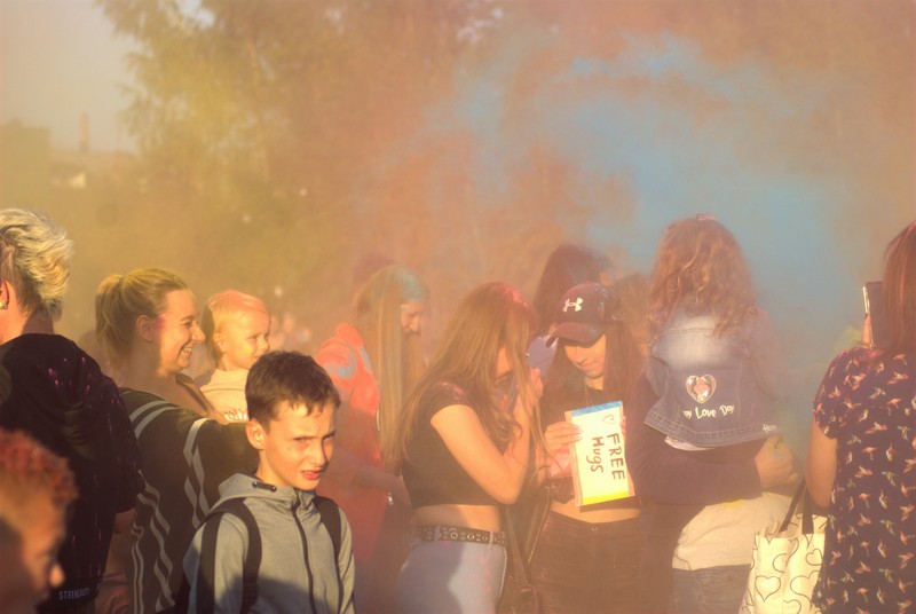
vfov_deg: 13.1
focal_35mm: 105
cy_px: 307
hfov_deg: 19.4
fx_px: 2676
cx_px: 458
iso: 320
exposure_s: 1/640
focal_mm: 70
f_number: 4.5
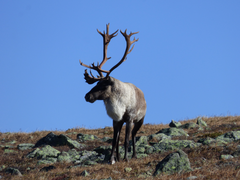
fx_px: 6829
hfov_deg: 2.0
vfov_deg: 1.5
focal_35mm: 985
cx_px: 120
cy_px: 90
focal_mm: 160.35
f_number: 5.6
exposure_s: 1/800
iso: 100
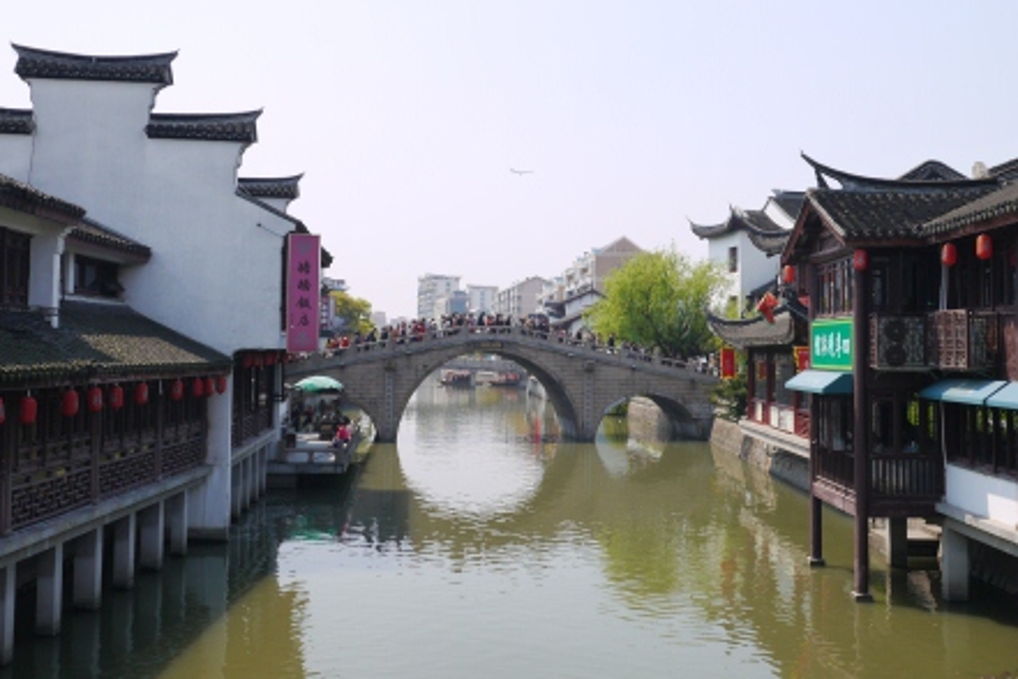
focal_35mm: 38
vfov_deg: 35.0
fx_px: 1074
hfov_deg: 50.7
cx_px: 512
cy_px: 300
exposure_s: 1/400
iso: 160
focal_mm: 18
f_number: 8
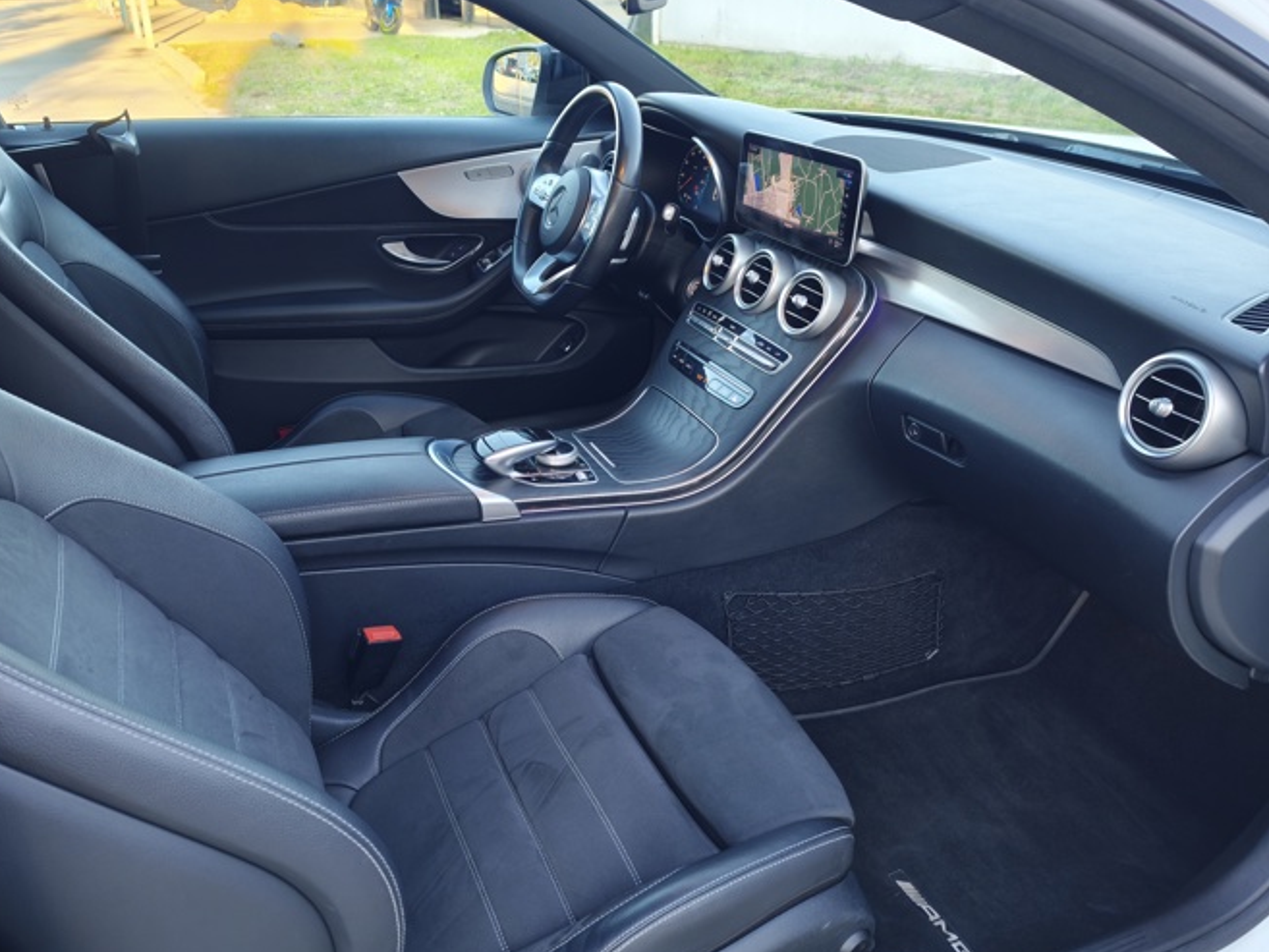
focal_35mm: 28
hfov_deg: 63.4
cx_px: 589
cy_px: 475
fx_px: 1027
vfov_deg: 49.8
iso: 250
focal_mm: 6.45
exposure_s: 1/100
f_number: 1.62
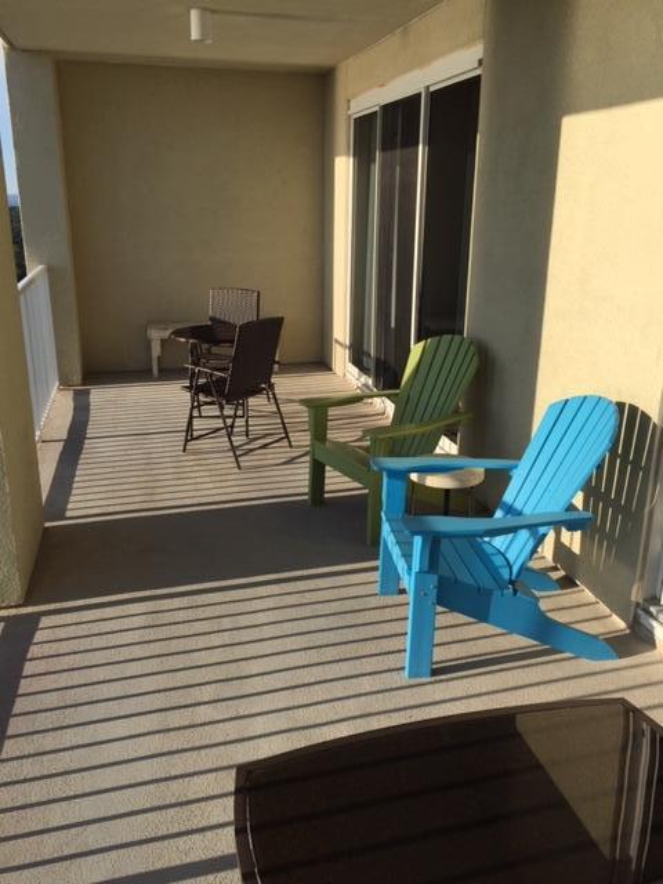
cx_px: 332
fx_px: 741
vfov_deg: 61.7
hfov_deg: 48.2
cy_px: 442
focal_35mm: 29
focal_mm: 4.15
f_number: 2.2
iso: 32
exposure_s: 1/2326
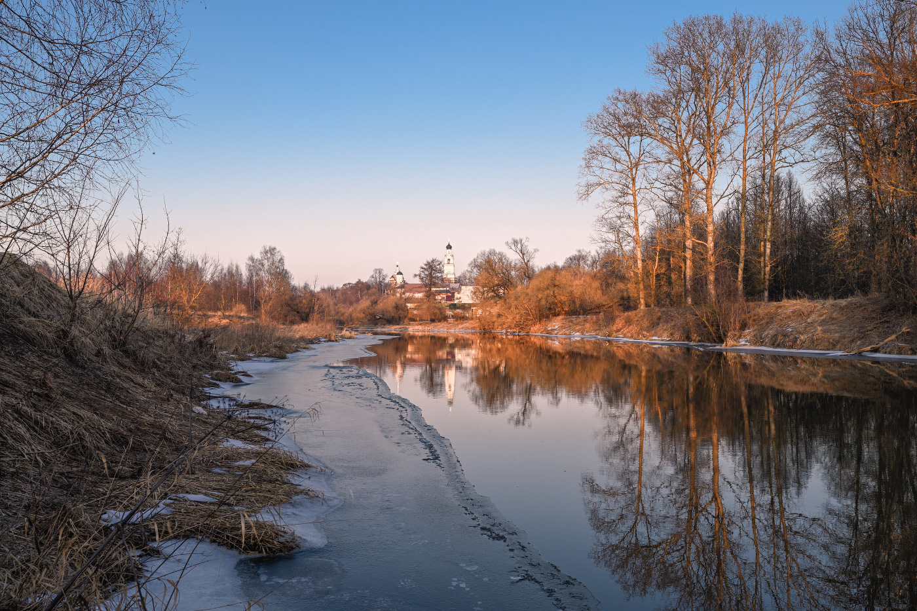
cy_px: 306
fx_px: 764
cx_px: 458
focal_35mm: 30
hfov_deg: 61.9
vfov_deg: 43.6
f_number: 8
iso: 80
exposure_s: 1/60
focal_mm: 30
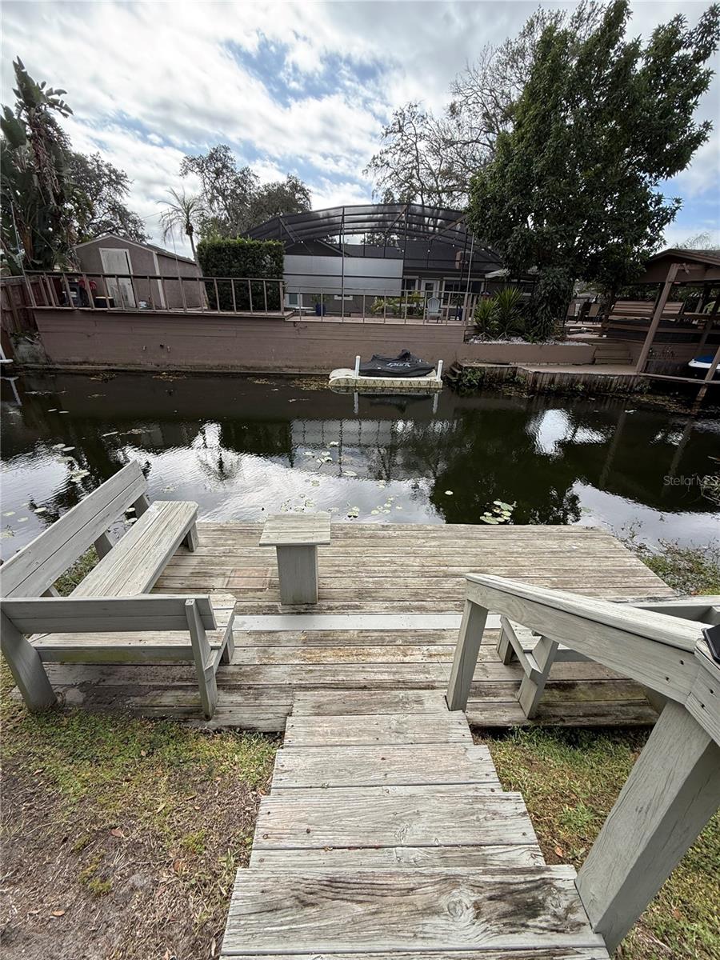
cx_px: 360
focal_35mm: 14
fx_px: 388
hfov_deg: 85.7
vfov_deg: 102.1
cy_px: 480
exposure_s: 1/569
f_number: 2.2
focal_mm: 2.22
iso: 50
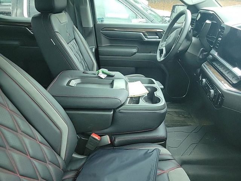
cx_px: 120
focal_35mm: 26
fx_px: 181
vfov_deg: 53.1
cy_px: 90
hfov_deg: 67.3
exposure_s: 1/50
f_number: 1.8
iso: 308
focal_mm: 5.4
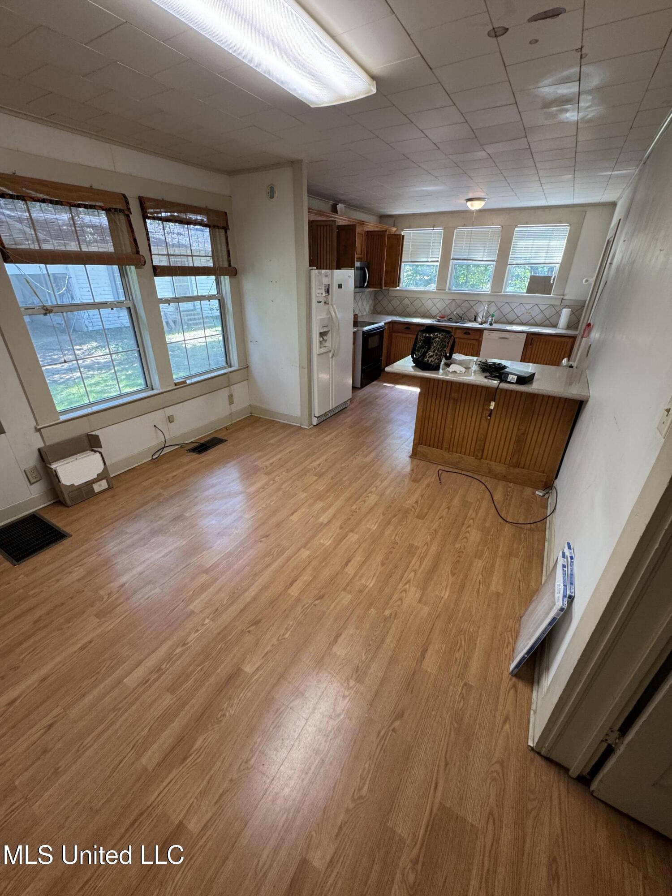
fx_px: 362
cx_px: 336
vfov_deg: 102.1
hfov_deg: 85.7
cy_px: 448
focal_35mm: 14
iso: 200
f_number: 2.2
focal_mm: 2.22
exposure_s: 1/60
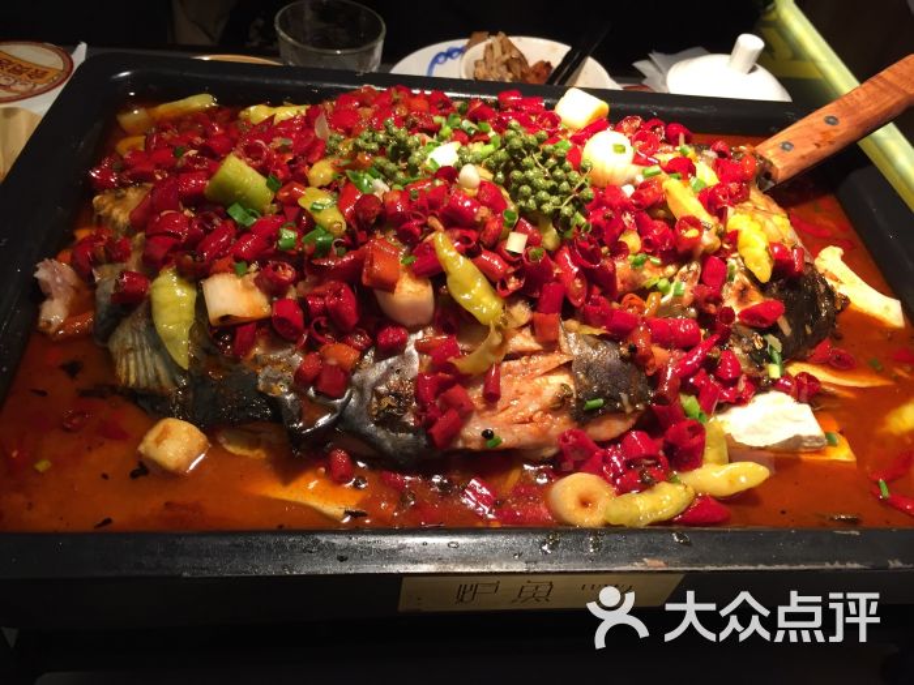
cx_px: 457
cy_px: 342
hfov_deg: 61.7
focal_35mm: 29
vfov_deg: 48.2
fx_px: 766
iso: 100
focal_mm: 4.15
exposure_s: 1/33
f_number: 2.2
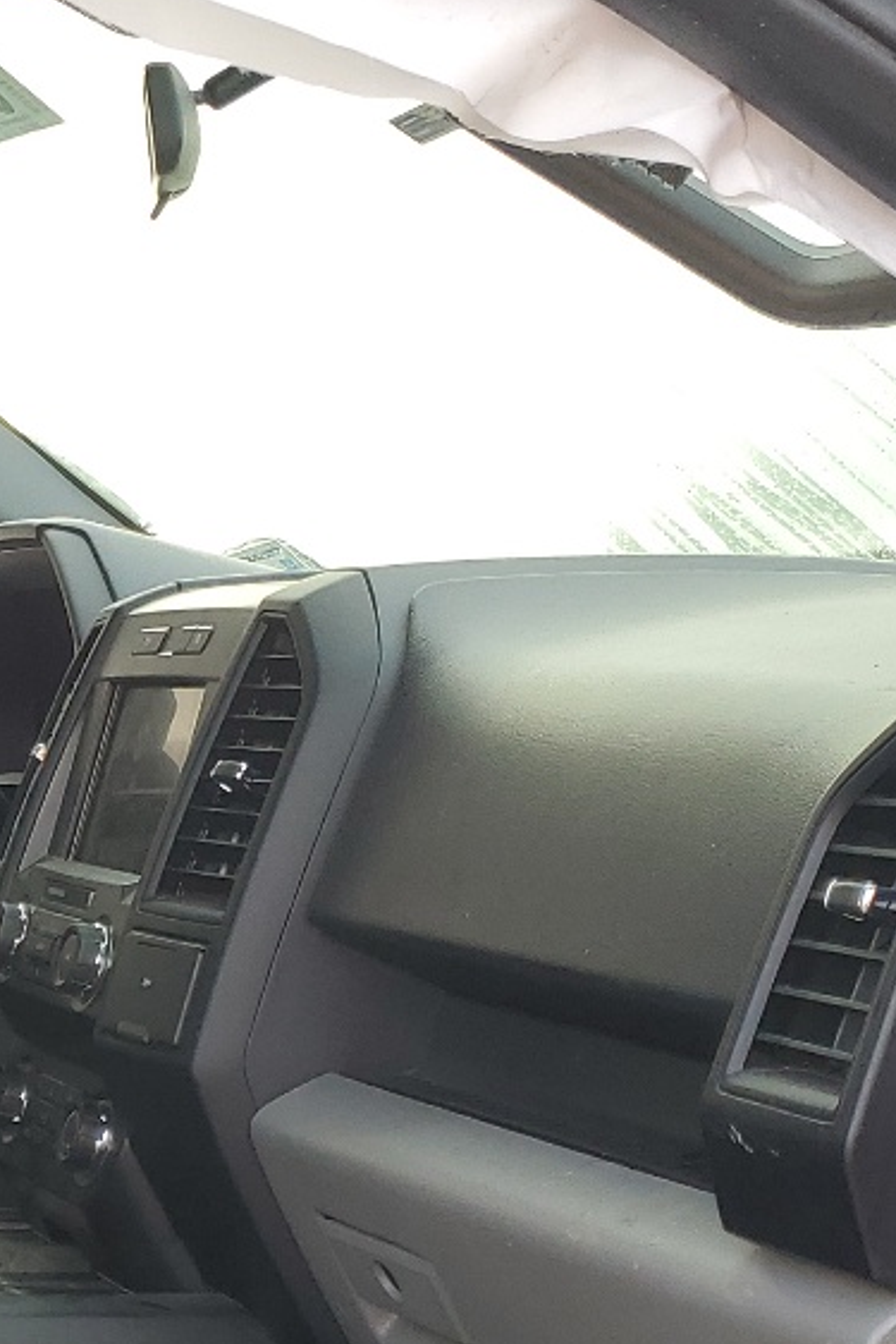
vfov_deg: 25.2
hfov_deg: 16.6
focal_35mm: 77
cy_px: 1303
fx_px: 2873
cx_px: -318
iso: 50
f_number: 1.5
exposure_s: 1/159
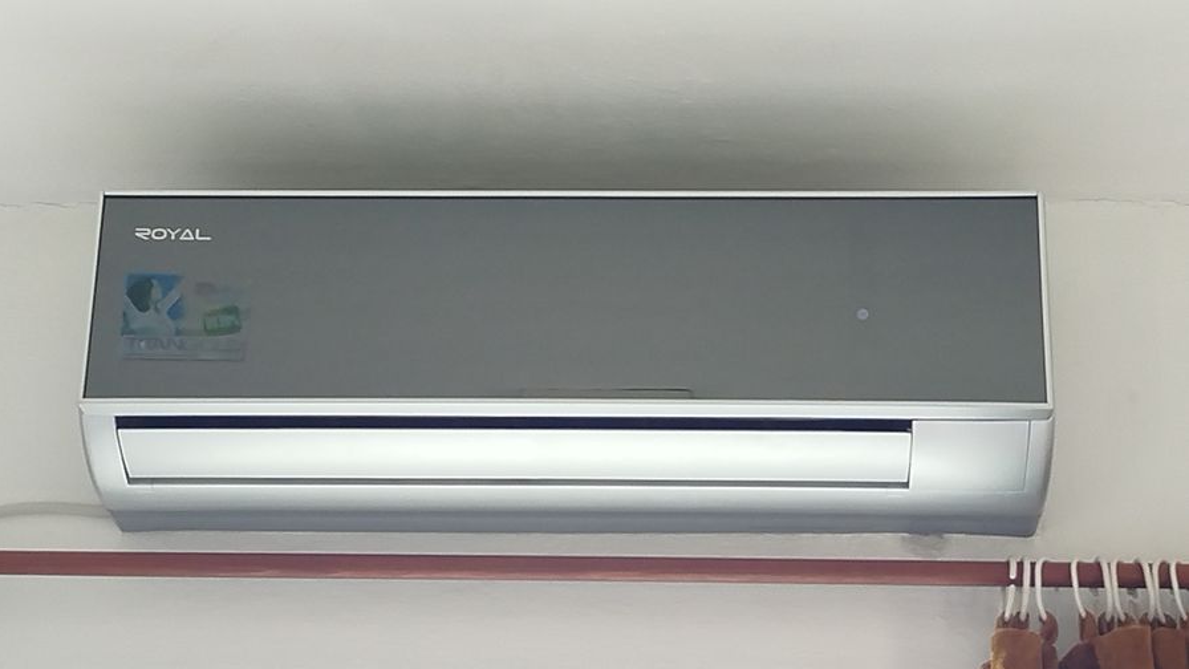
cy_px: 299
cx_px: 593
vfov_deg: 14.9
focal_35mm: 81
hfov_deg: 26.2
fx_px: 2554
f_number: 1.7
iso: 100
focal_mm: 5.31
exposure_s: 1/50
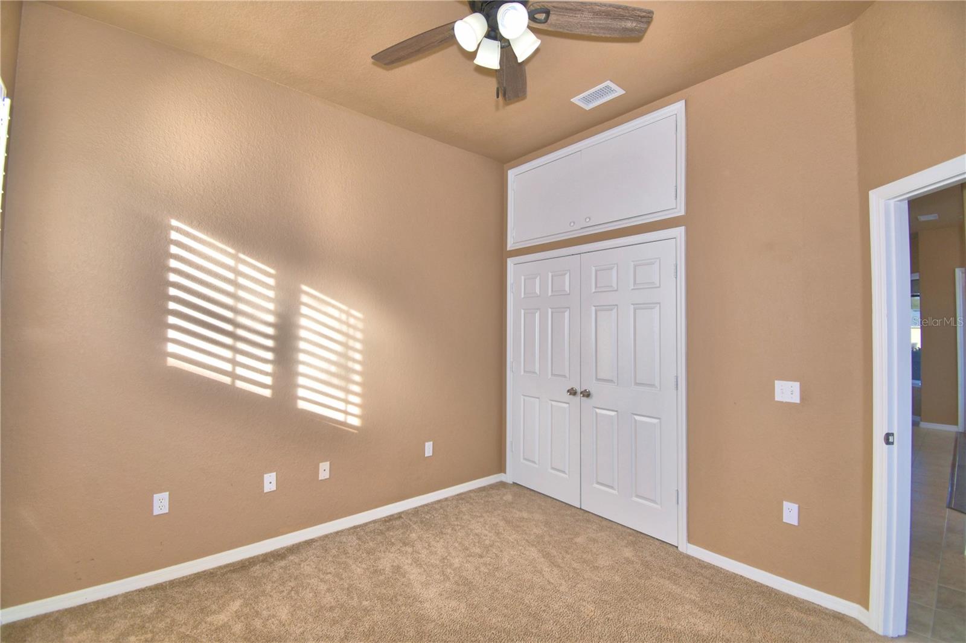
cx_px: 483
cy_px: 322
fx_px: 402
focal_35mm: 15
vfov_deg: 77.3
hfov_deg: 100.4
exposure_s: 1/80
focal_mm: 10
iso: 100
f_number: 4.5
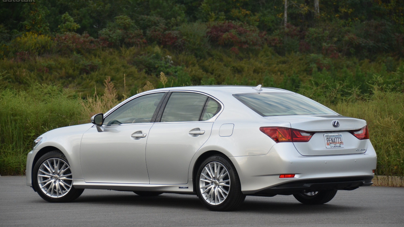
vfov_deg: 6.9
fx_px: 1885
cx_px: 202
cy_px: 129
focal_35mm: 176
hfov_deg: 12.2
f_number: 5.3
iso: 800
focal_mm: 112
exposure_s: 1/800
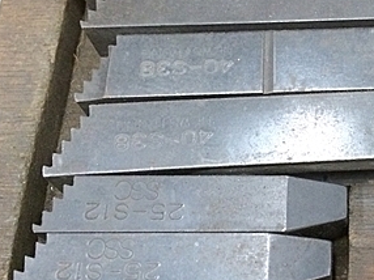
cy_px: 64
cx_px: 347
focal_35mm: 65
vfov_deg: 22.3
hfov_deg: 28.5
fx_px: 702
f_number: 2.2
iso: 320
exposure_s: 1/30
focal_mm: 4.15
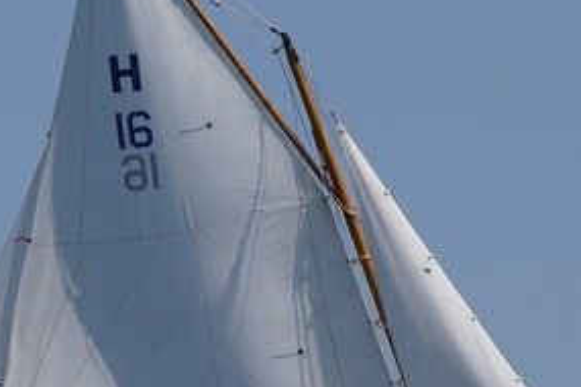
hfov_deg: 3.3
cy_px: 250
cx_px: 69
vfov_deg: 2.2
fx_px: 10183
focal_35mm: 631
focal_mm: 150
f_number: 5.6
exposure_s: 1/1250
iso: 100
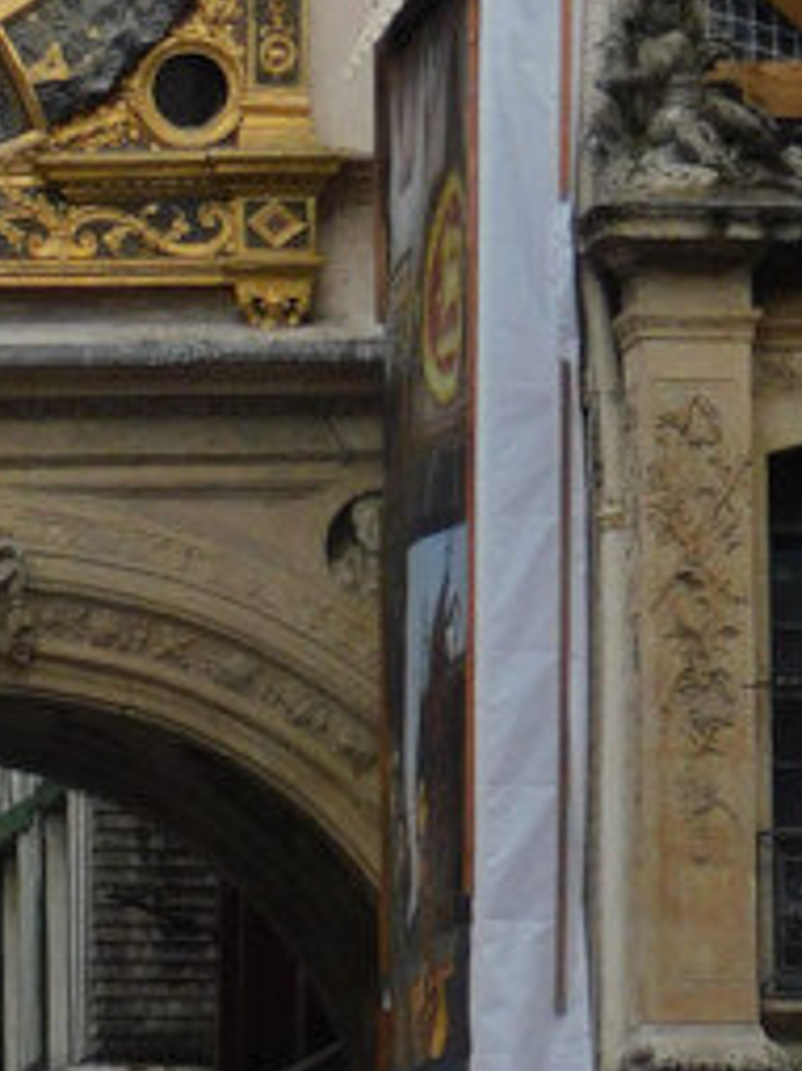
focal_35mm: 311
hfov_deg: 4.8
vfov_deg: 6.3
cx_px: -80
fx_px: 9615
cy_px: -55
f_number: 4.2
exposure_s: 1/400
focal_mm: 11.7
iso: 125
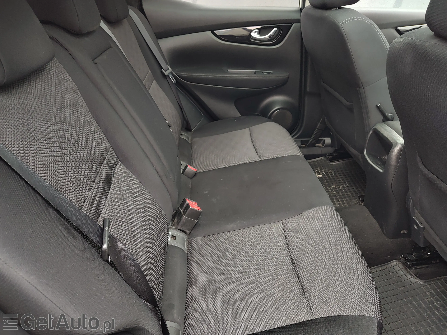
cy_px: 168
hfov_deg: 73.9
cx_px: 224
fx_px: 297
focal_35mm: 23
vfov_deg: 58.9
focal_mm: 5.56
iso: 323
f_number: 1.8
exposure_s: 1/50
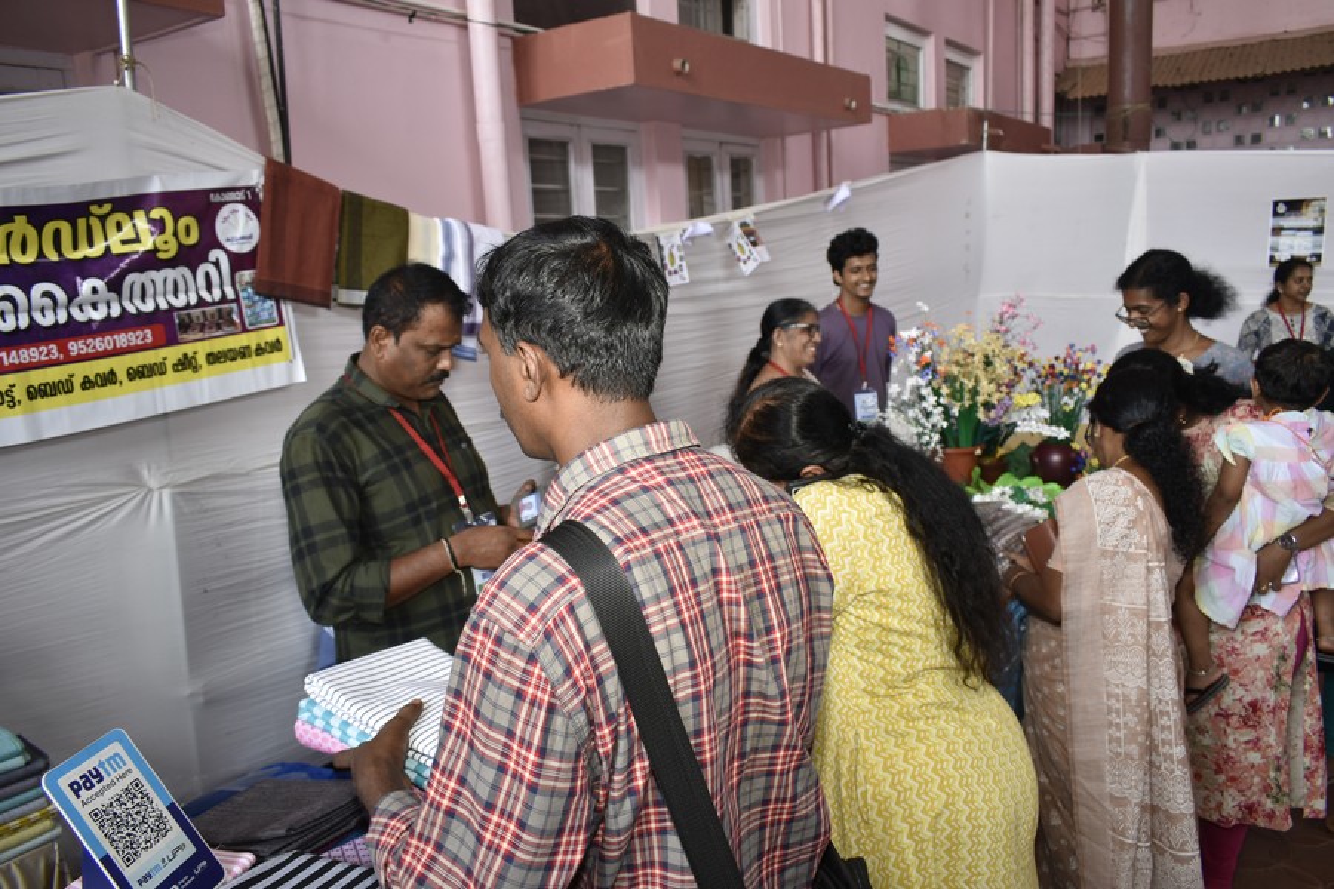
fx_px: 1000
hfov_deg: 67.4
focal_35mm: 27
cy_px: 444
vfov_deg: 47.9
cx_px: 667
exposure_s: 1/80
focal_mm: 18
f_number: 5
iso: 250
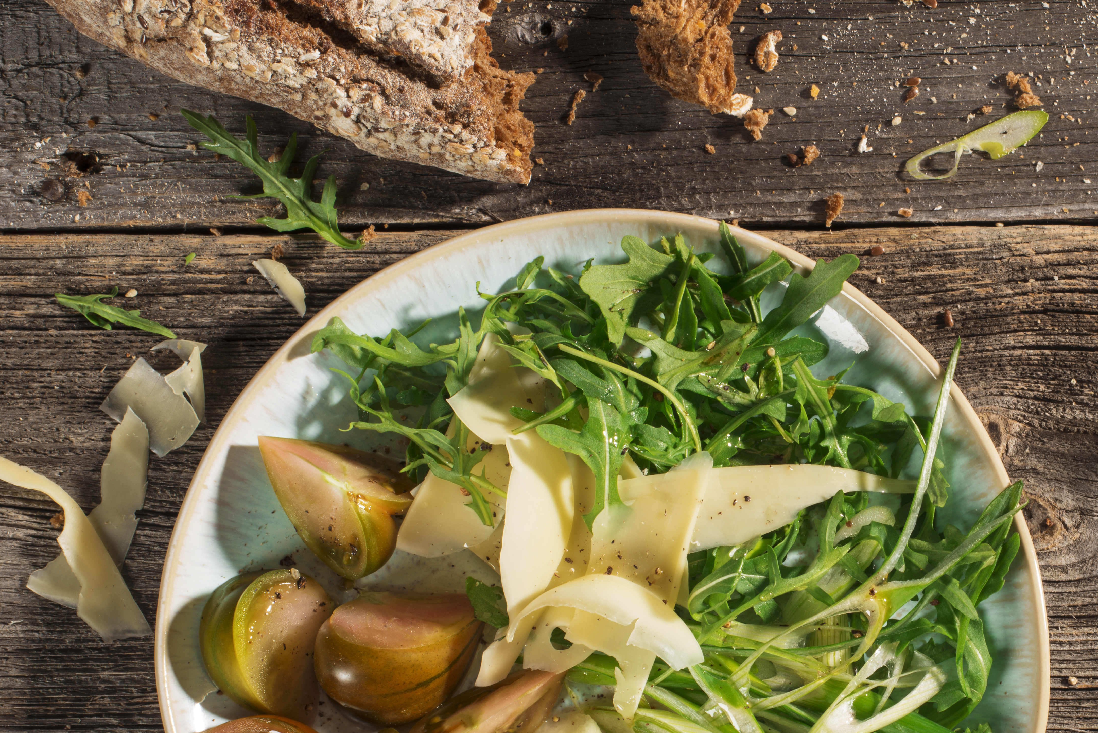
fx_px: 2593
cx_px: 915
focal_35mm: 85
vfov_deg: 16.0
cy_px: 529
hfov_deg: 23.5
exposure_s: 1/80
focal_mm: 50
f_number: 16
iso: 100
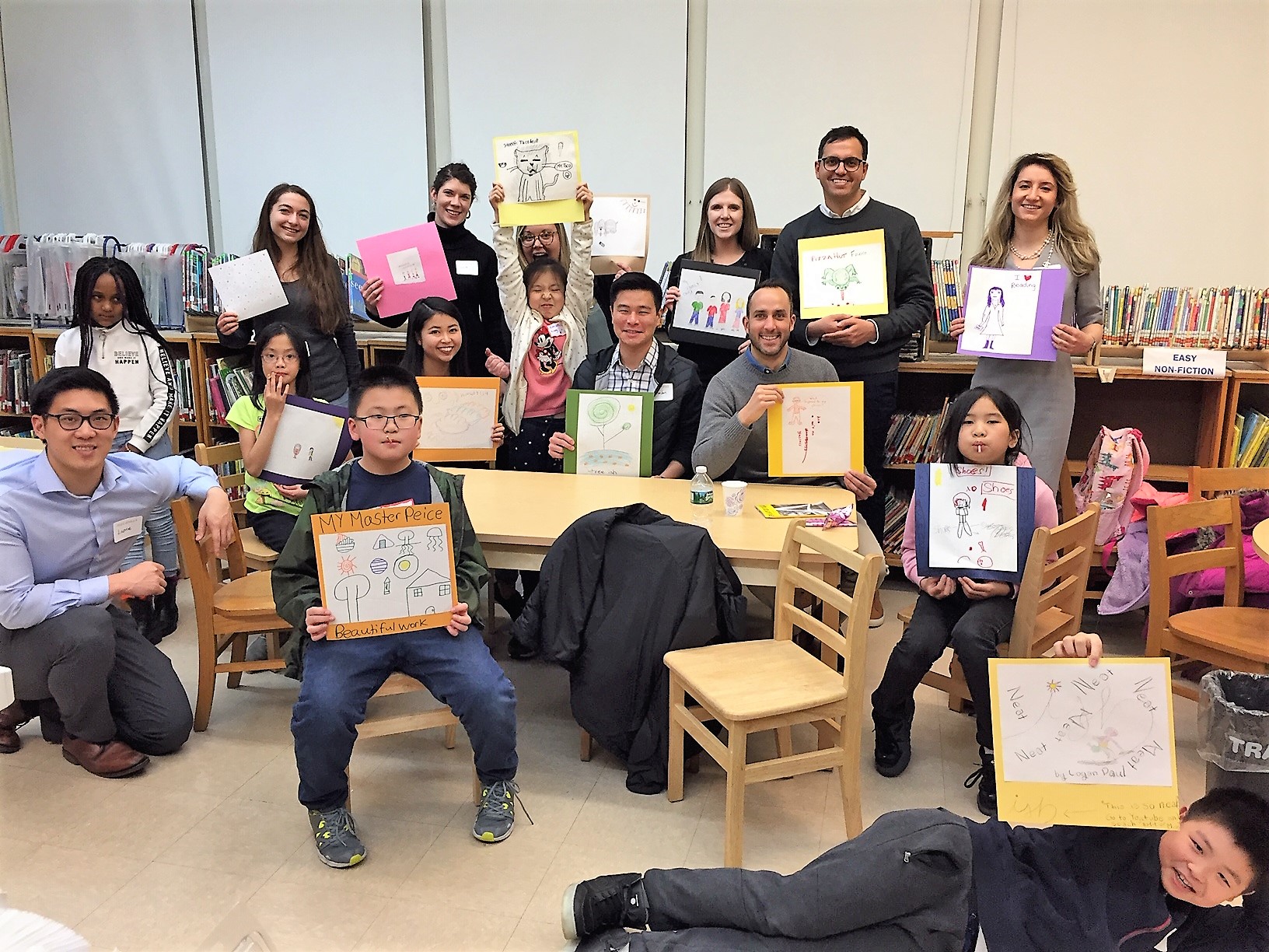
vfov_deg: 48.2
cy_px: 476
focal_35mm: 29
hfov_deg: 61.7
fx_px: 1063
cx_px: 634
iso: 50
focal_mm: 4.15
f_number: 2.2
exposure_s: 1/30
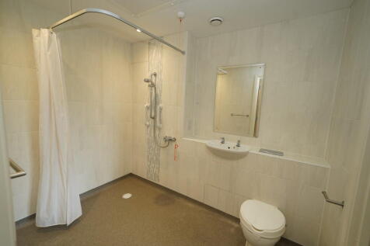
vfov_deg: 77.3
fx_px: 154
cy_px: 123
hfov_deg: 100.4
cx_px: 185
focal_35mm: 15
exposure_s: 1/160
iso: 1250
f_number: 4
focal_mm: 15
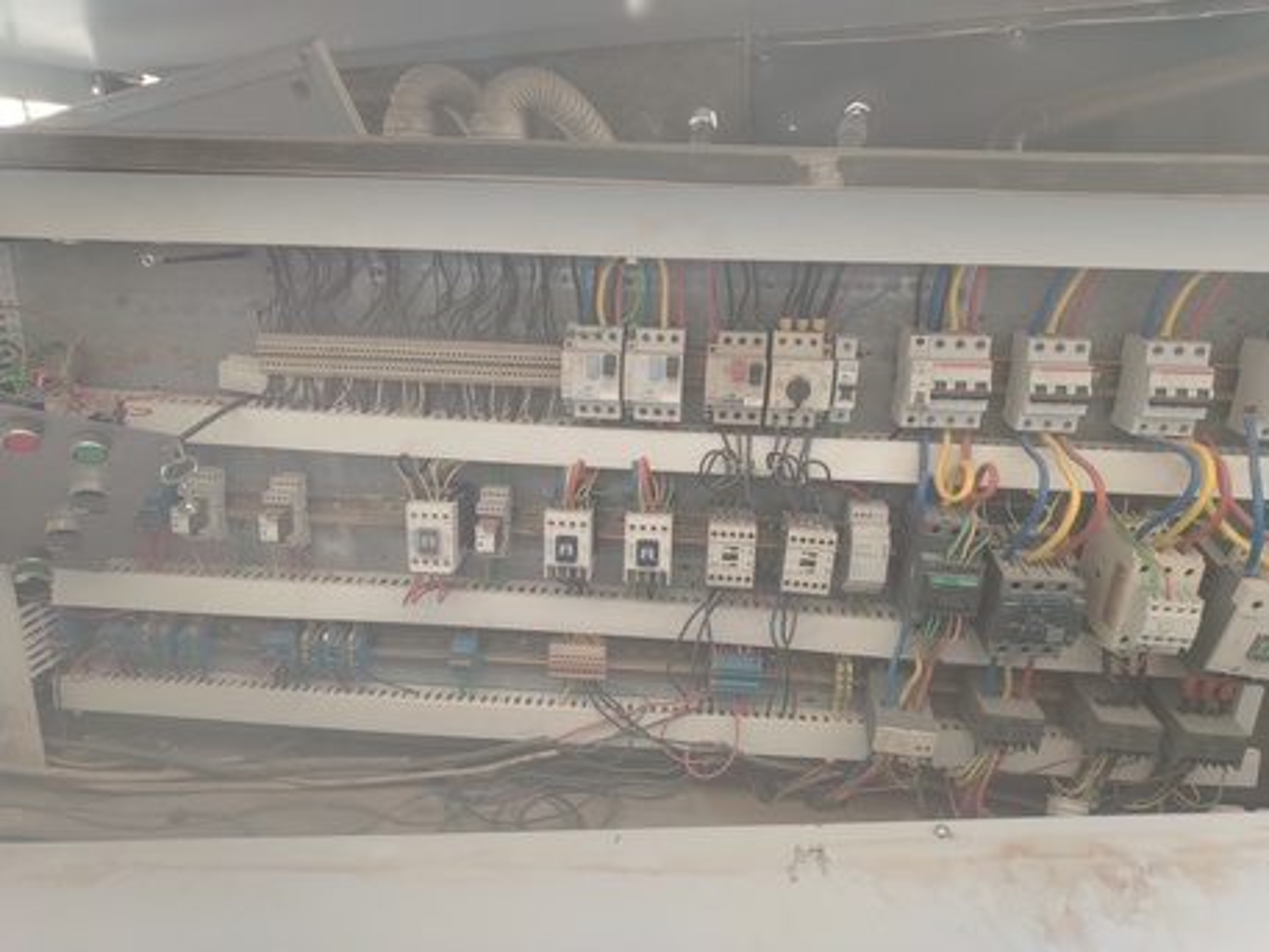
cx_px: 634
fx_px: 880
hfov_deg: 71.6
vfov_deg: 56.8
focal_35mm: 24
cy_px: 476
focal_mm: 5.25
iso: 566
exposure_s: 1/100
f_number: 1.75
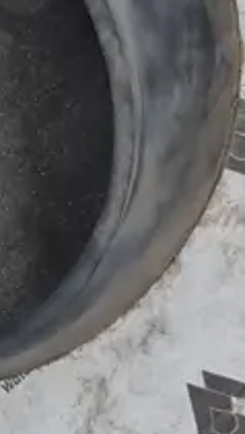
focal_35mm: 132
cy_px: 93
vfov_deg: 16.1
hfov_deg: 9.1
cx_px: -74
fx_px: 1521
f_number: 1.8
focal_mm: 7
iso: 50
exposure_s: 1/100
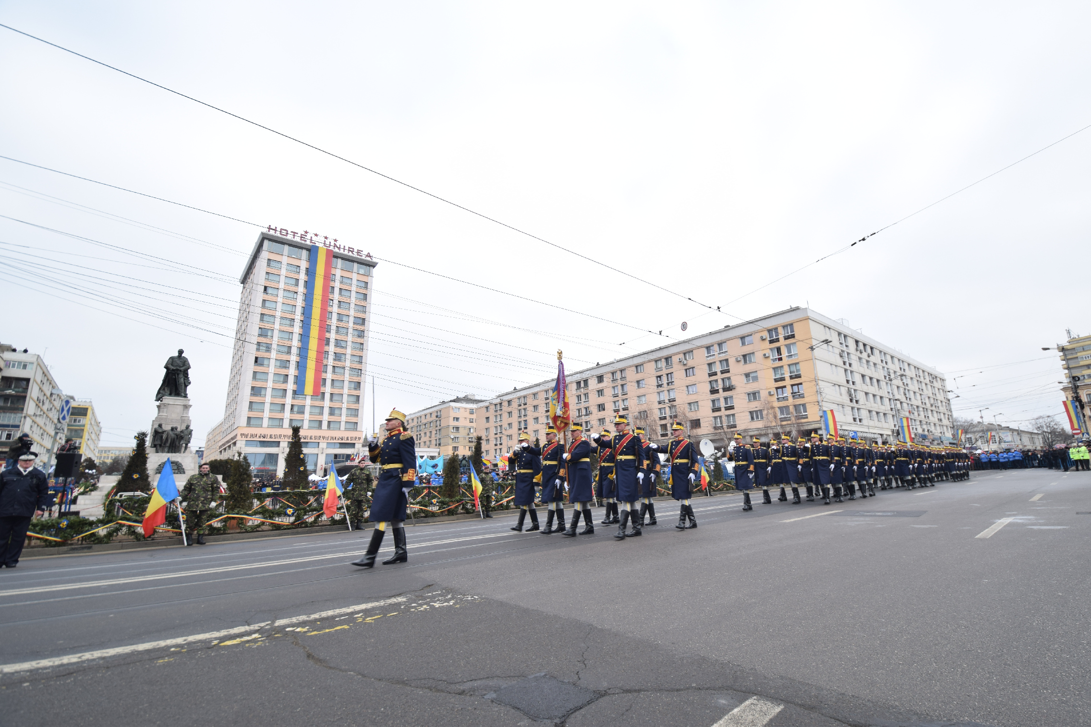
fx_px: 455
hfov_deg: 100.4
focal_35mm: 15
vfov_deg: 77.3
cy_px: 364
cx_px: 546
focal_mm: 10
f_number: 7.1
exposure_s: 1/100
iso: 160
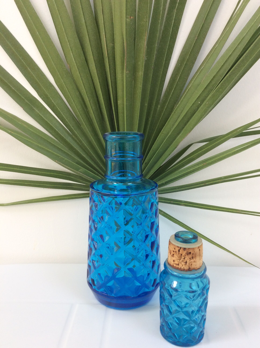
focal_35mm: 32
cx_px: 130
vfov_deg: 56.9
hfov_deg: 44.1
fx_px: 321
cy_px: 174
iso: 32
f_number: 2.4
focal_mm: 3.3
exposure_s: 1/33
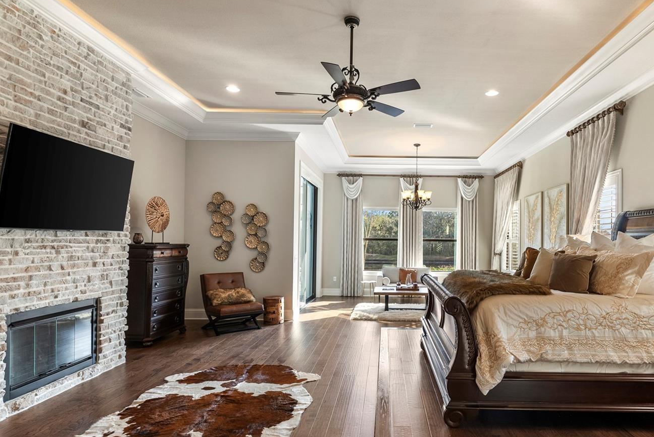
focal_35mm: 21
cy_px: 238
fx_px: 382
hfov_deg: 80.4
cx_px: 387
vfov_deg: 59.5
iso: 400
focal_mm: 17
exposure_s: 1/6
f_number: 9
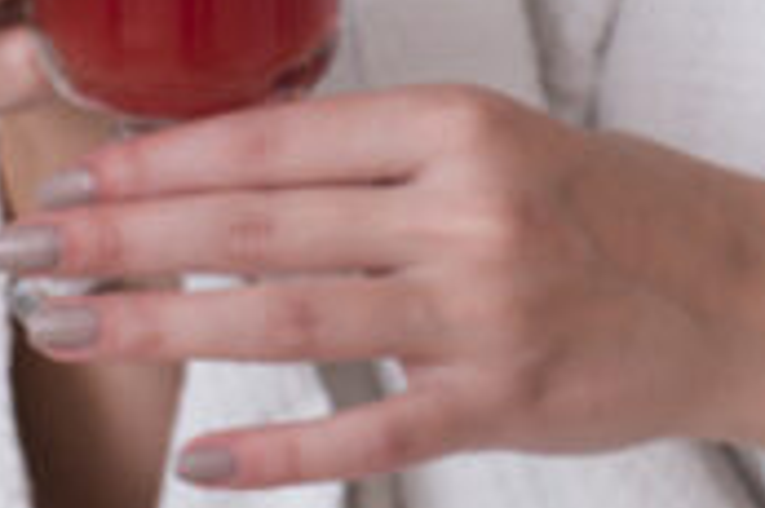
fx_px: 6284
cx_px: 1114
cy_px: -349
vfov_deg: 4.6
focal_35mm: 296
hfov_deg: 6.9
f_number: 5
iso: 320
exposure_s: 1/125
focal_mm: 50
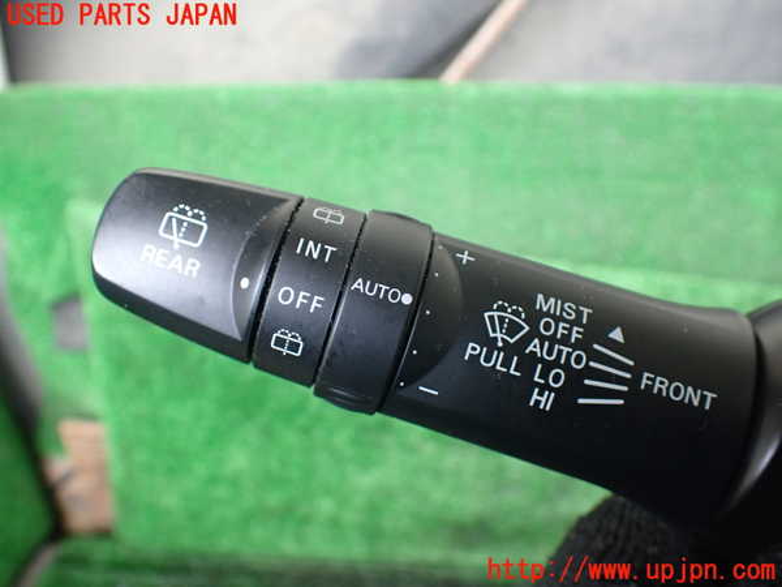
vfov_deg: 46.8
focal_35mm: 30
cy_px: 294
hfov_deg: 60.0
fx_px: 678
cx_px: 391
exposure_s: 1/125
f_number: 2.3
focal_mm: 5.4
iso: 320
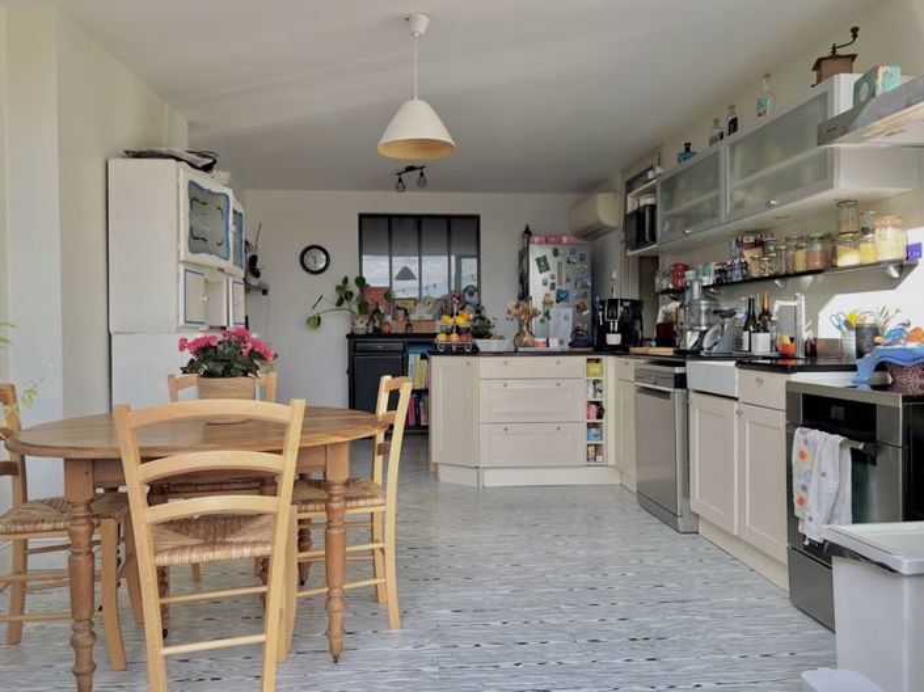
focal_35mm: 26
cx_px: 462
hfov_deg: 67.3
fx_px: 694
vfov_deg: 53.0
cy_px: 346
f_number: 1.5
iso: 50
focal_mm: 5.7
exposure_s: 1/558
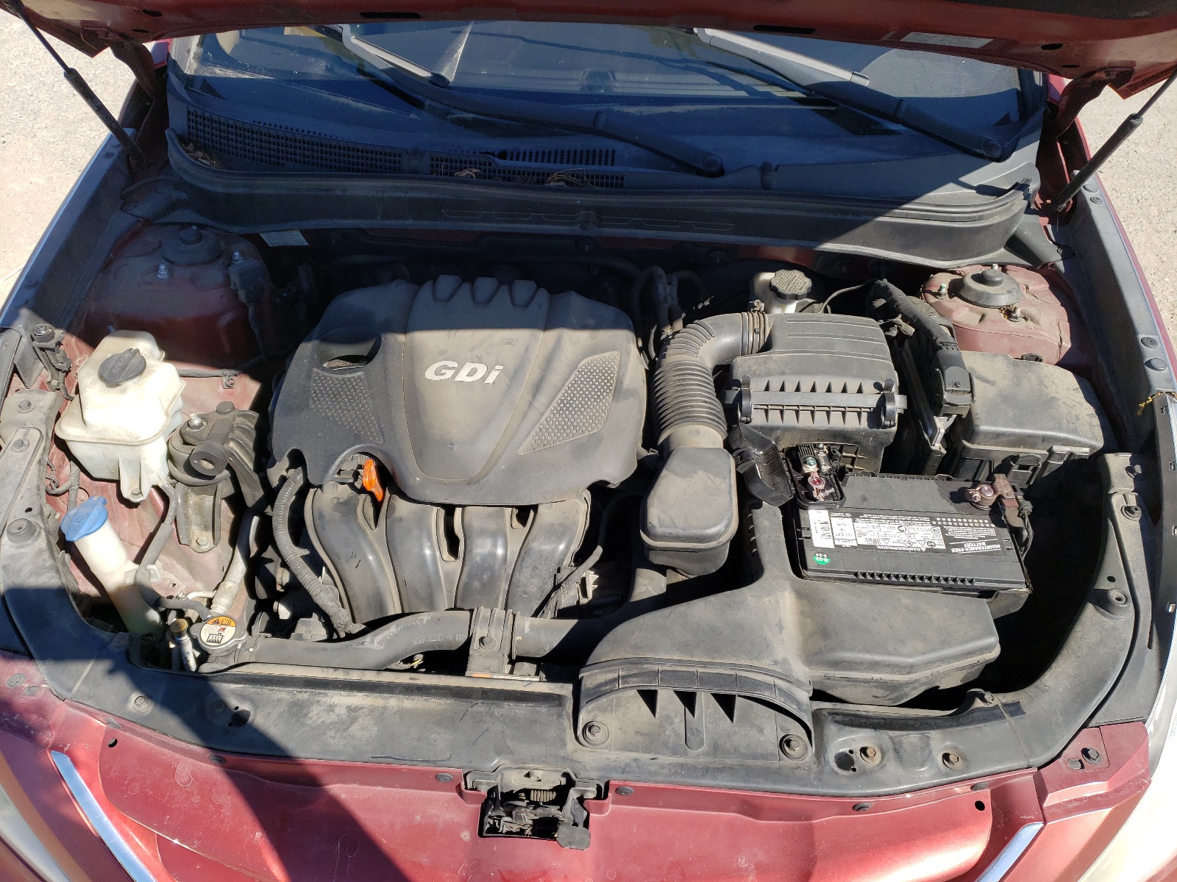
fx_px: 884
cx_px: 588
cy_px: 441
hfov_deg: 67.3
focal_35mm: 26
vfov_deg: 53.1
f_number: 1.5
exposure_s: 1/1667
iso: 50
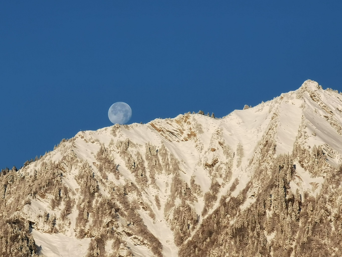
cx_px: 171
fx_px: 2668
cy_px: 128
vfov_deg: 5.5
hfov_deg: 7.3
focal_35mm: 270
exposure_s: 1/500
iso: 50
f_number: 3.4
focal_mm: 14.46
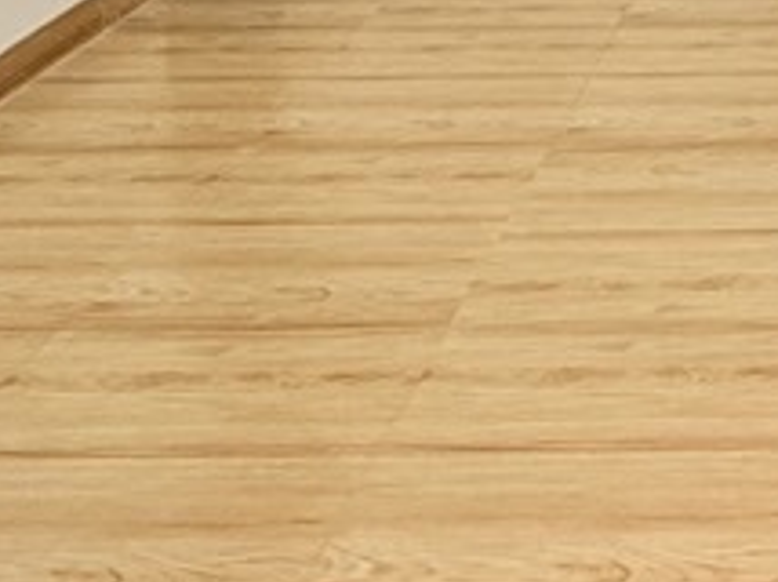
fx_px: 1504
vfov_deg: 18.0
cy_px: -422
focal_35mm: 67
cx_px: 945
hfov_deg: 25.8
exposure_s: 1/61
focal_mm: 2.22
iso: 400
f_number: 2.2
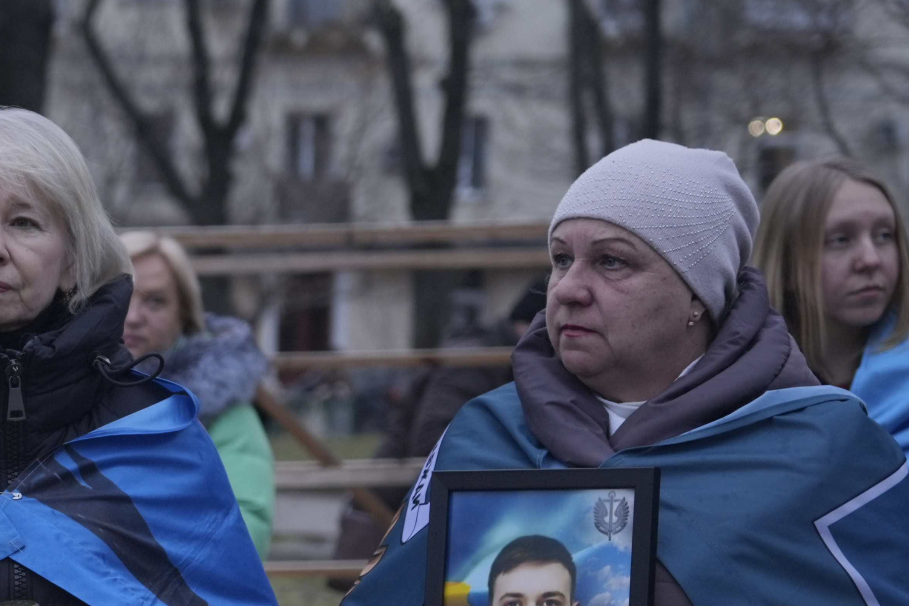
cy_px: 604
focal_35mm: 144
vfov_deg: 9.5
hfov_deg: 13.7
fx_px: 3637
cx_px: -305
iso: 250
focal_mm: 48.7
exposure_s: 1/100
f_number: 2.8
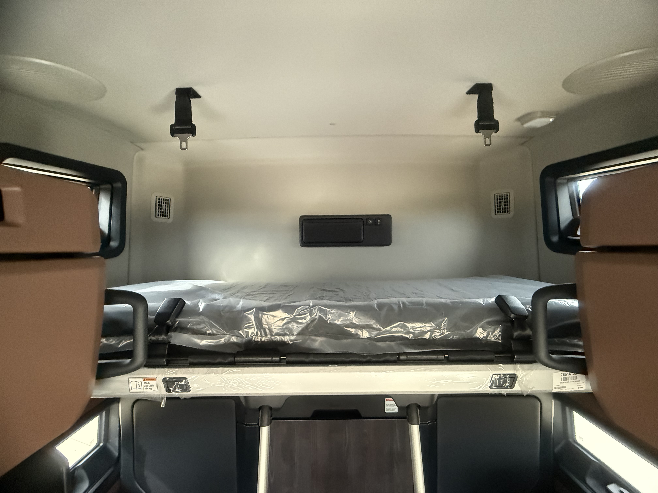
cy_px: 246
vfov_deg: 85.7
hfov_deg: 102.1
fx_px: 266
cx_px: 329
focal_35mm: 14
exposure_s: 1/60
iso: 1000
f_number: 2.2
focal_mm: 2.22
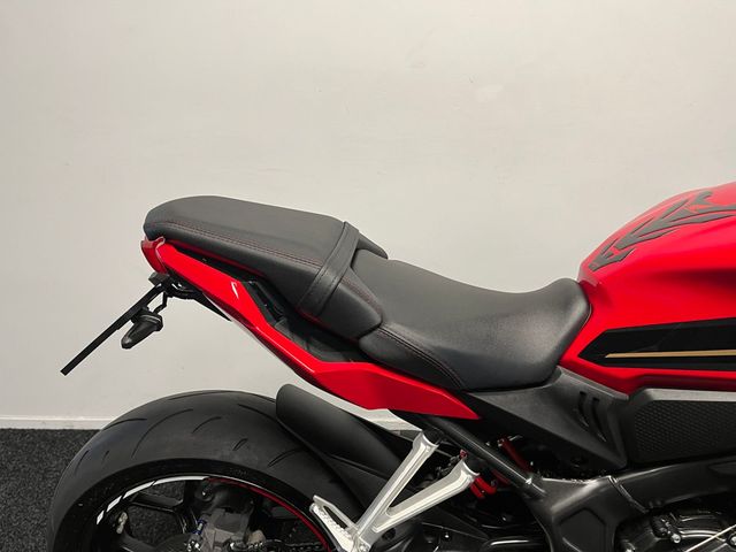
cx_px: 368
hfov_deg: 67.3
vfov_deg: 53.1
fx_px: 553
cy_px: 276
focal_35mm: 26
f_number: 1.6
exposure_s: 1/50
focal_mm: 5.1
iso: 80
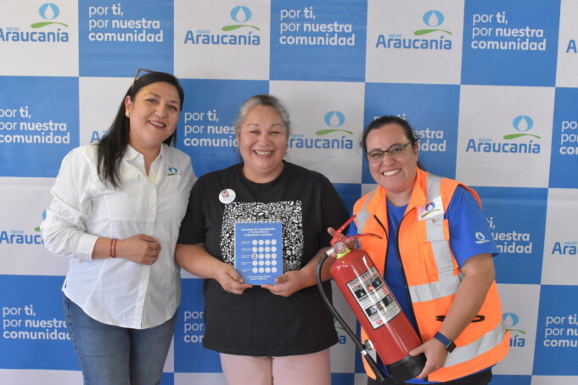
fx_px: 698
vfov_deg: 30.8
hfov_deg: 45.0
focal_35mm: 44
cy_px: 192
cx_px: 289
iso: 3200
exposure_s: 1/60
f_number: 9
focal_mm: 29
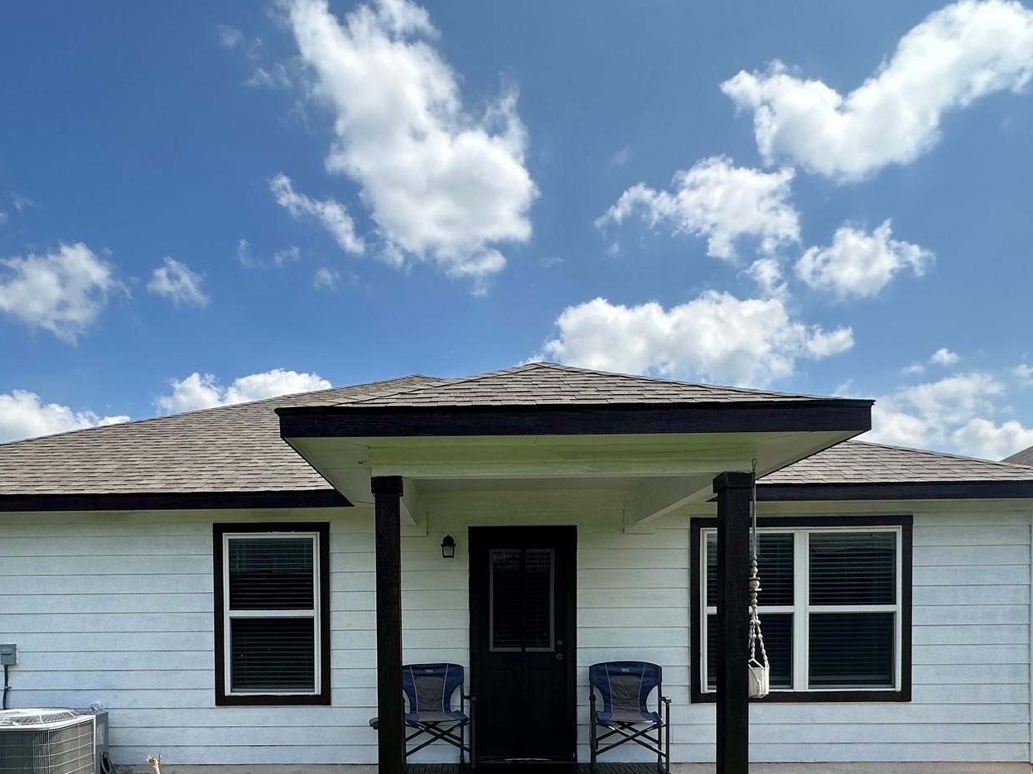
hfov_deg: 73.6
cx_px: 447
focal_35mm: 23
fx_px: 686
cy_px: 620
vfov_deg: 54.8
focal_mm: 2.22
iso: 40
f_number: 2.2
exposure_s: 1/1247
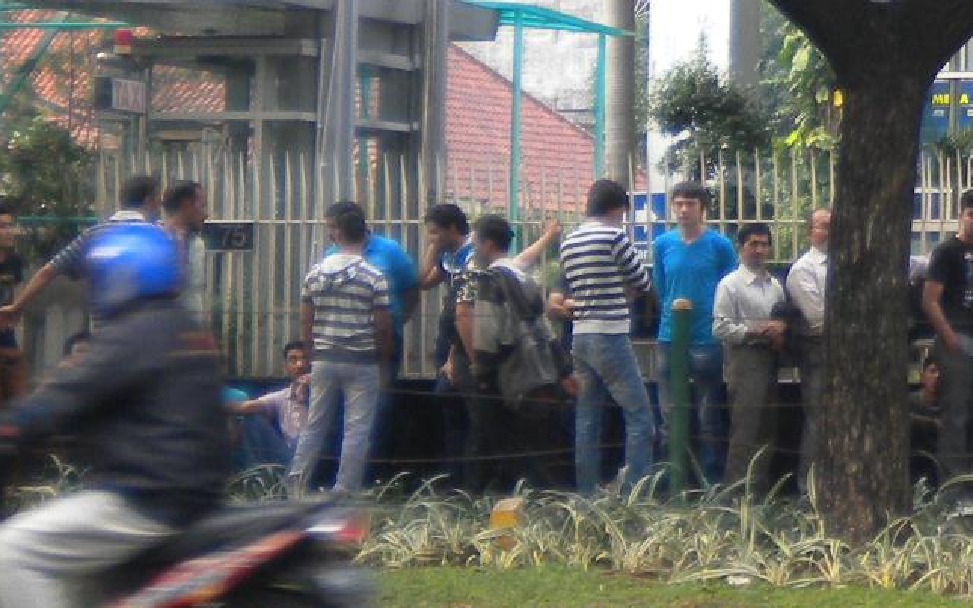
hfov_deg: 15.2
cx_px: 1502
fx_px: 3341
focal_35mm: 126
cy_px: -42
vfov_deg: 10.3
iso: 105
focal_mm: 6.3
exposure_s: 1/60.6
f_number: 3.1
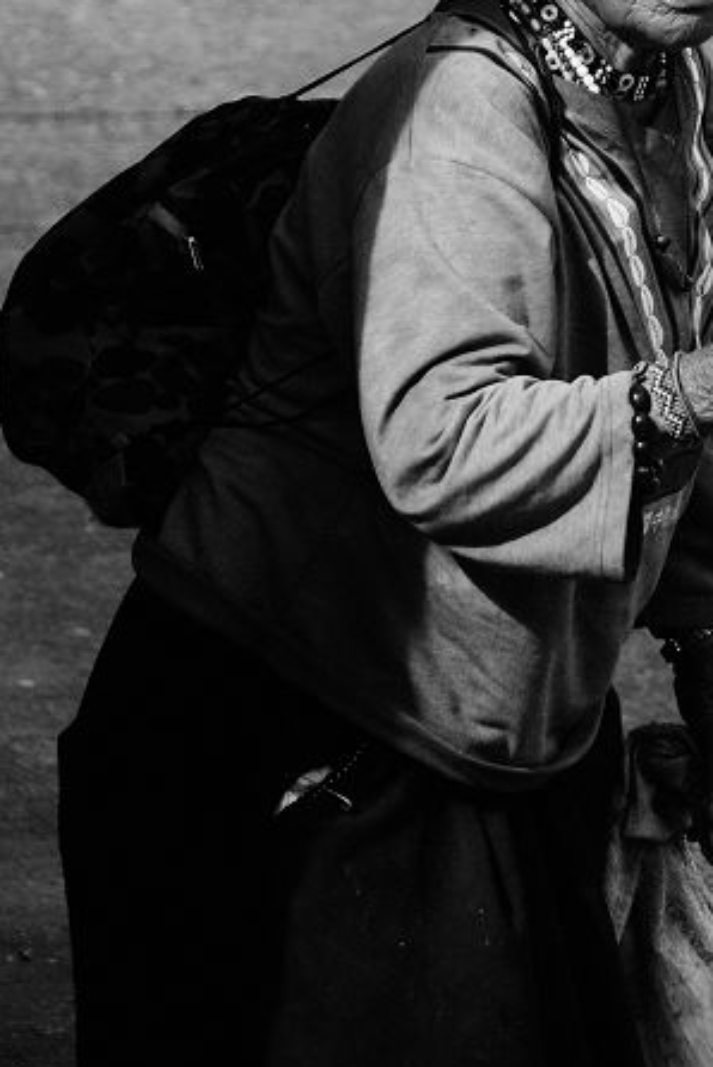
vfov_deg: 5.1
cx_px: 633
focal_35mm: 404
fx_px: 11983
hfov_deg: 3.4
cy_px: 141
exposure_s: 1/500
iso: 250
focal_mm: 150
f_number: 5.6
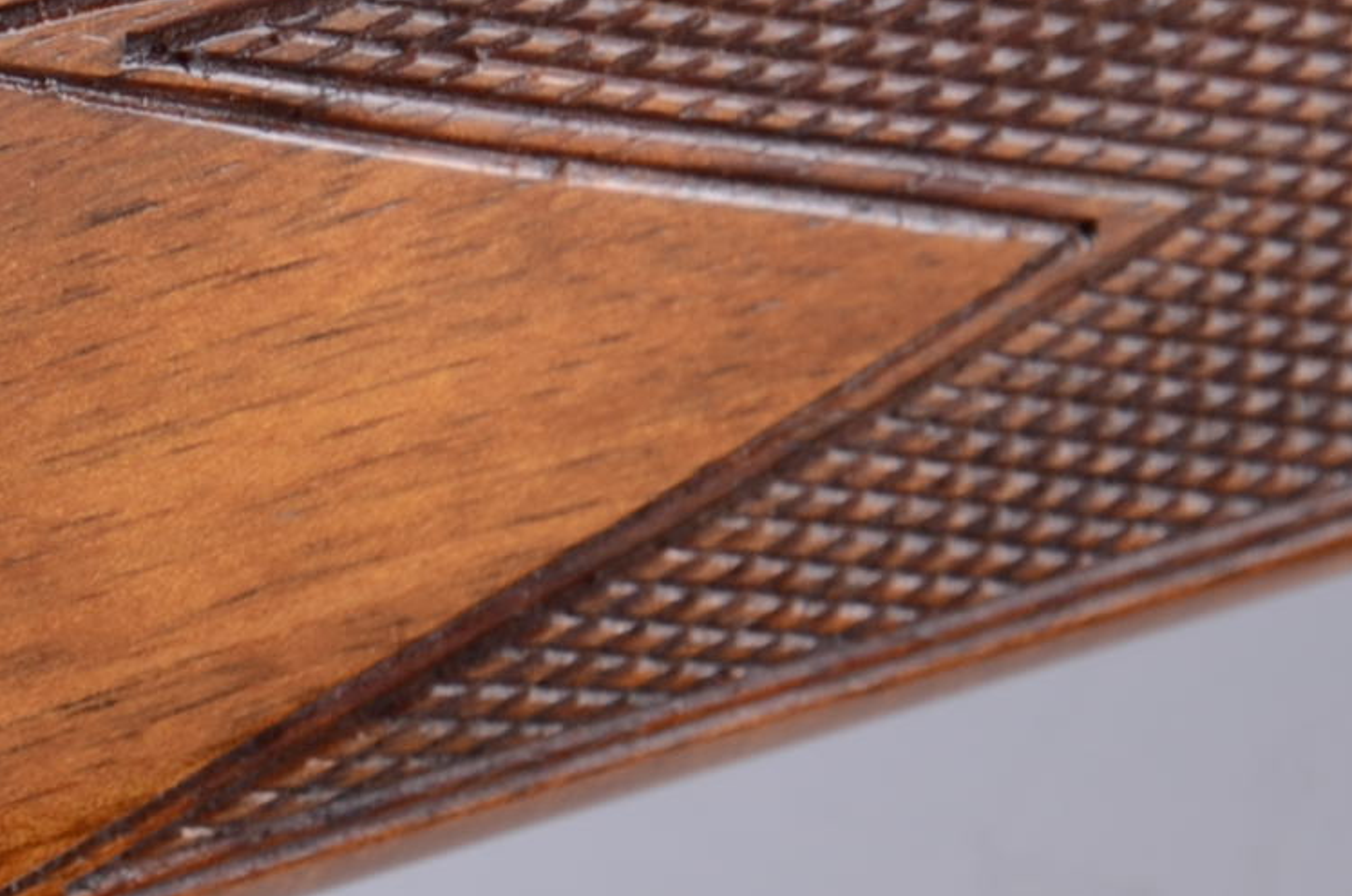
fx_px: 15767
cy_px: -212
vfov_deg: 3.2
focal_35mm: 421
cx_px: -552
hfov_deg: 4.9
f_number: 14
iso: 160
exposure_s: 1/100
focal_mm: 85
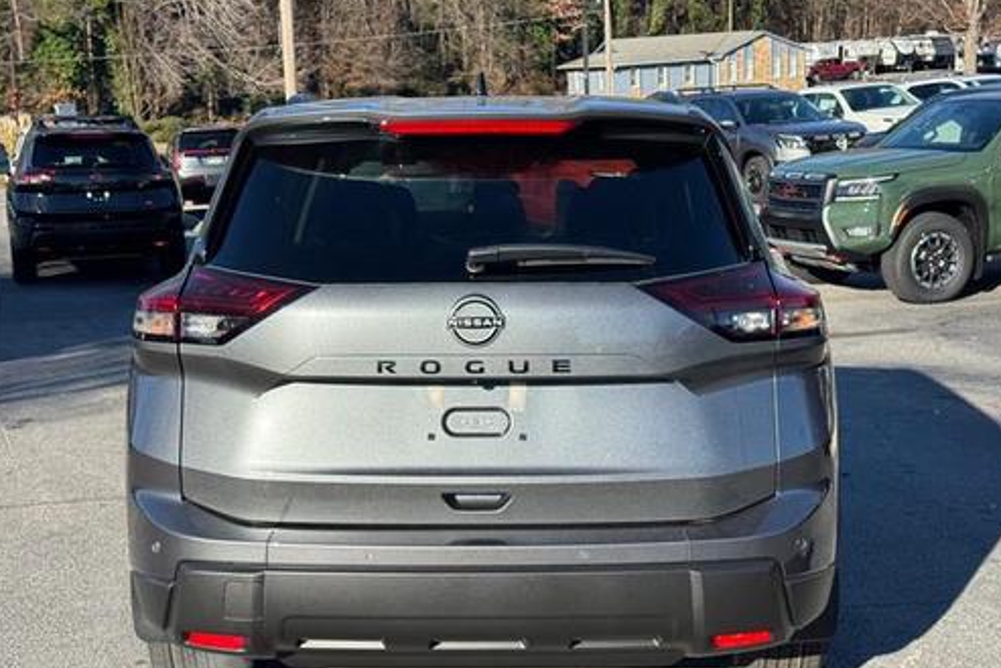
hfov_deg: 38.9
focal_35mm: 51
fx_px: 1418
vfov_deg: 26.5
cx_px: 502
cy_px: 370
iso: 64
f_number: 1.78
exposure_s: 1/3096
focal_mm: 6.76
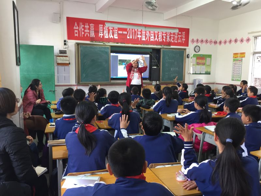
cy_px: 98
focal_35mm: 29
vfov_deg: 48.2
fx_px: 219
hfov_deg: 61.7
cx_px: 130
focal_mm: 4.15
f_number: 2.2
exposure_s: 1/33
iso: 80
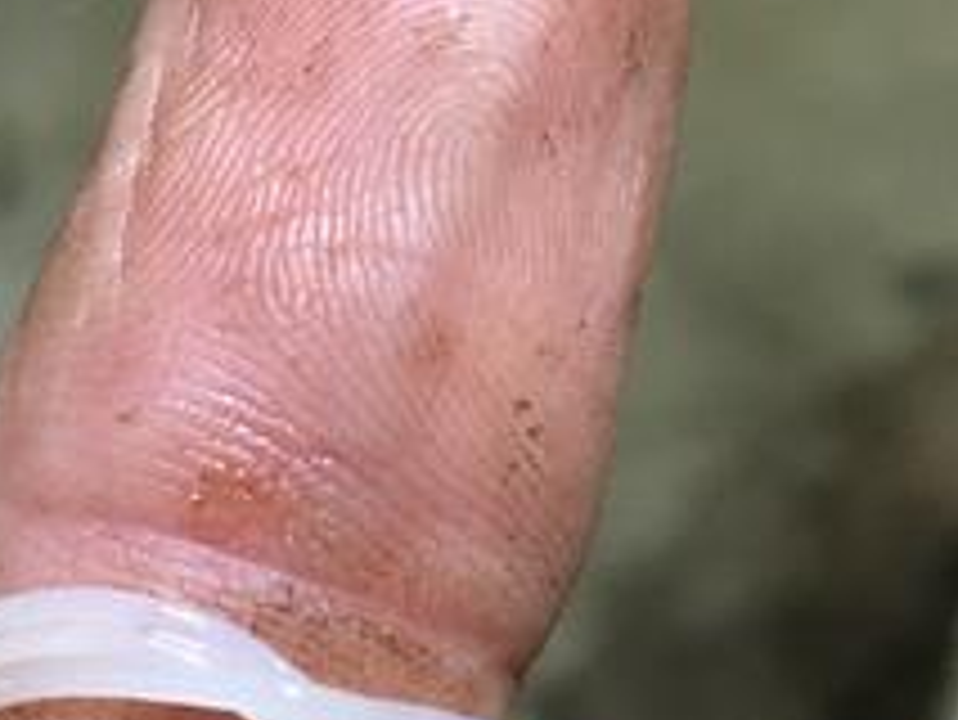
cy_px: 788
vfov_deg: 16.5
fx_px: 2409
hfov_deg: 20.4
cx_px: -319
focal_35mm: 87
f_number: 2.2
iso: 160
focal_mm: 4.15
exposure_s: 1/30
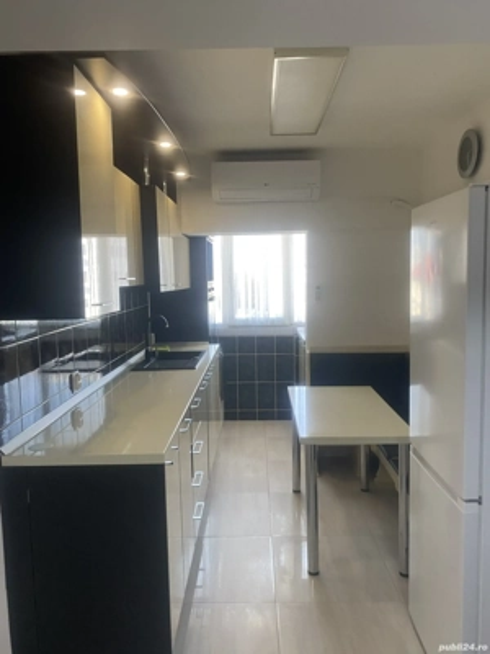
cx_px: 245
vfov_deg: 67.3
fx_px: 491
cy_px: 327
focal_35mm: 26
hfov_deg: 53.1
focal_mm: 4.25
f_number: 1.8
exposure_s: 1/50
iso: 80
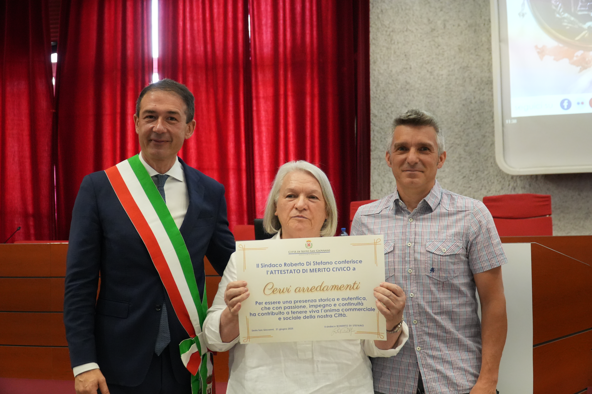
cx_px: 296
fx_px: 691
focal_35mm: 42
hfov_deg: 46.4
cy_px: 197
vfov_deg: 31.9
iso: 3200
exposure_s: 1/125
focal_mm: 28
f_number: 4
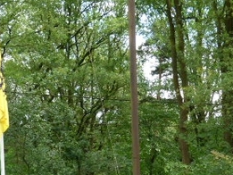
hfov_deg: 18.2
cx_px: 138
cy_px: 137
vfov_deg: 13.7
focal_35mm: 108
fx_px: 727
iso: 100
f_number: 3.6
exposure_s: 1/125
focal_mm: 8.5
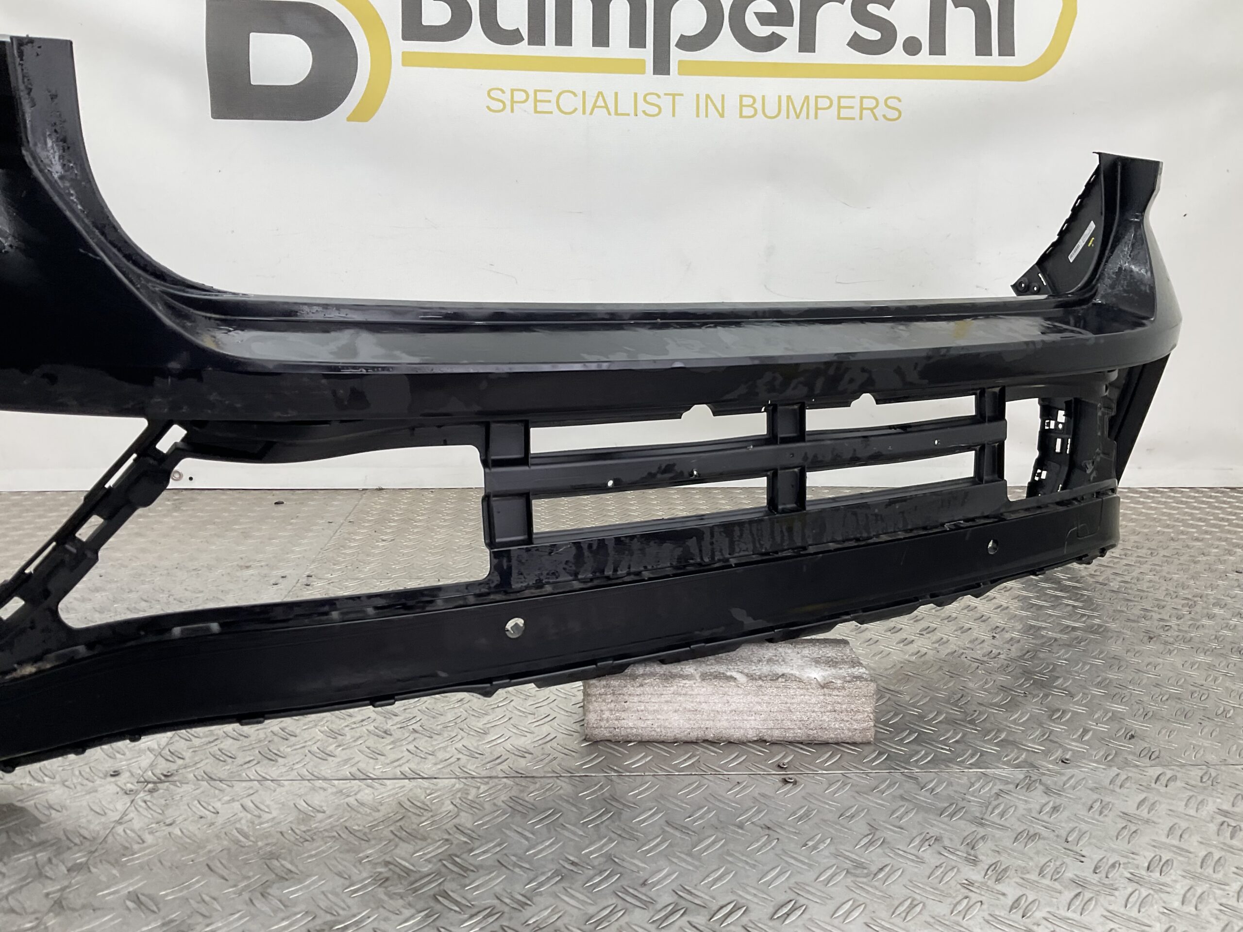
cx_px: 622
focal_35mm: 29
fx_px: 1041
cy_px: 466
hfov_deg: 61.7
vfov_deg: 48.2
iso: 25
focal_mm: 3
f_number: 1.8
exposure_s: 1/120
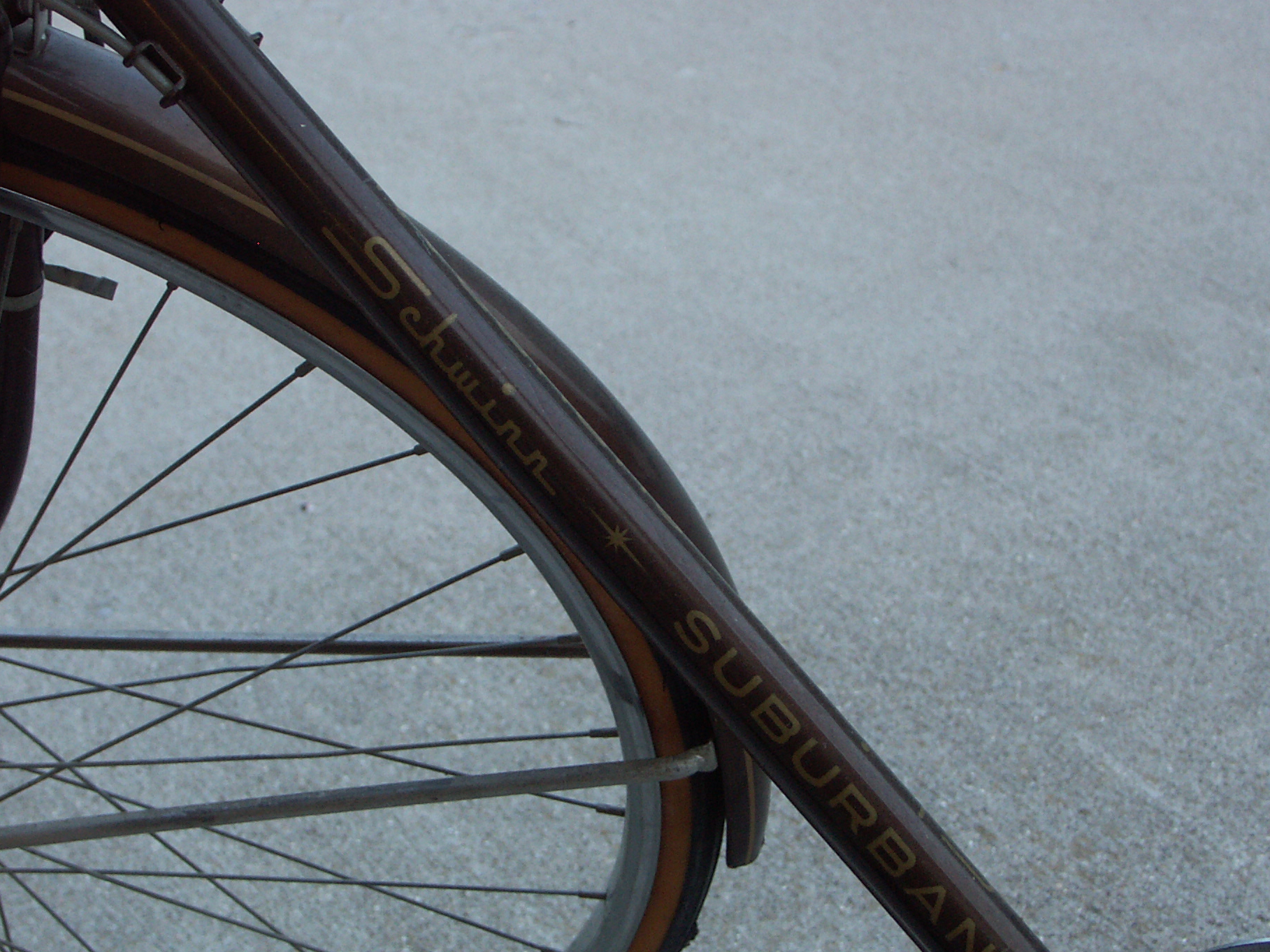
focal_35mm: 62
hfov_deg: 31.2
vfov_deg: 23.6
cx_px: 645
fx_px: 2275
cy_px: 592
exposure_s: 1/25
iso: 100
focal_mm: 11.31
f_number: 2.8
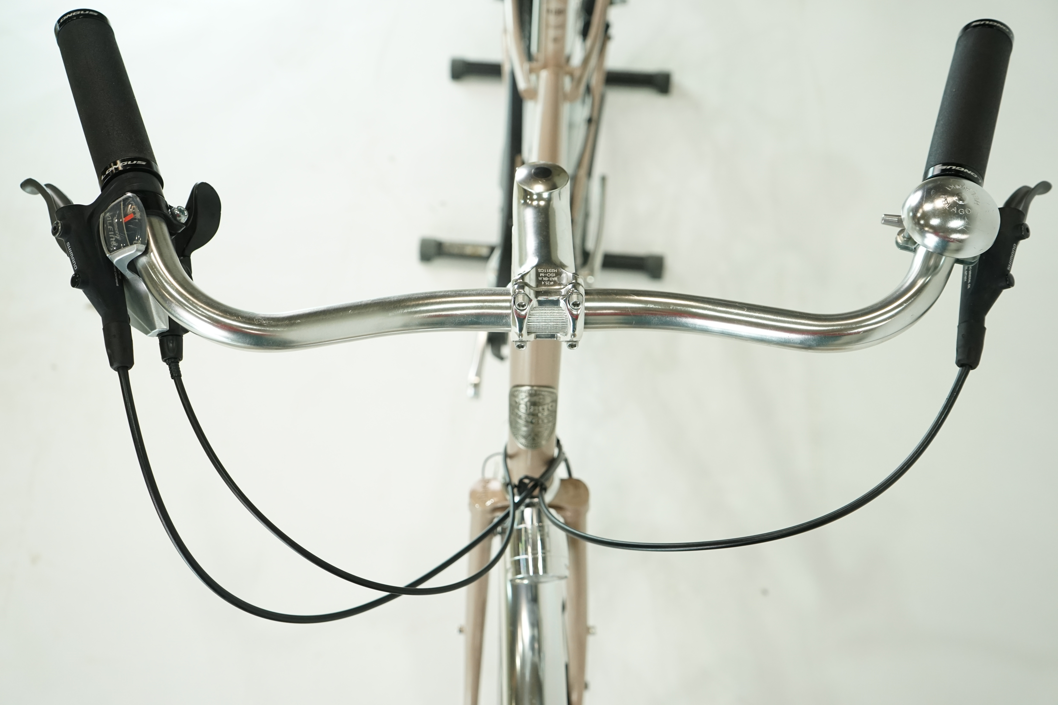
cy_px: 352
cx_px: 529
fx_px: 1029
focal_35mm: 35
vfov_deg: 37.9
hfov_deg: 54.4
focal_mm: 35
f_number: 5
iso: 1250
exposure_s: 1/200
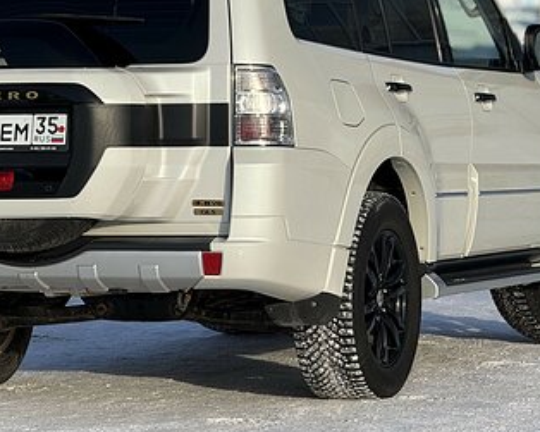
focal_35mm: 204
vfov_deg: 7.6
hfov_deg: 9.5
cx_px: 206
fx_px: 3259
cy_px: 158
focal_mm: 15.66
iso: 64
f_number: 2.8
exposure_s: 1/1916
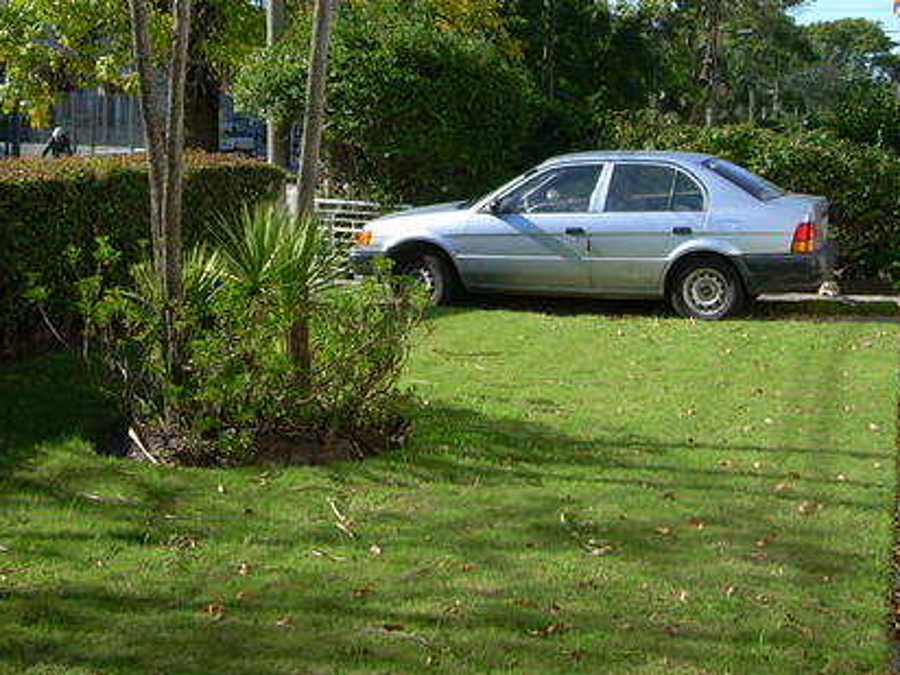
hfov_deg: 32.7
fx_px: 1534
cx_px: 452
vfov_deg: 24.5
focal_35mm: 59
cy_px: 157
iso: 50
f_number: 2.8
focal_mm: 6.3
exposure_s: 1/594
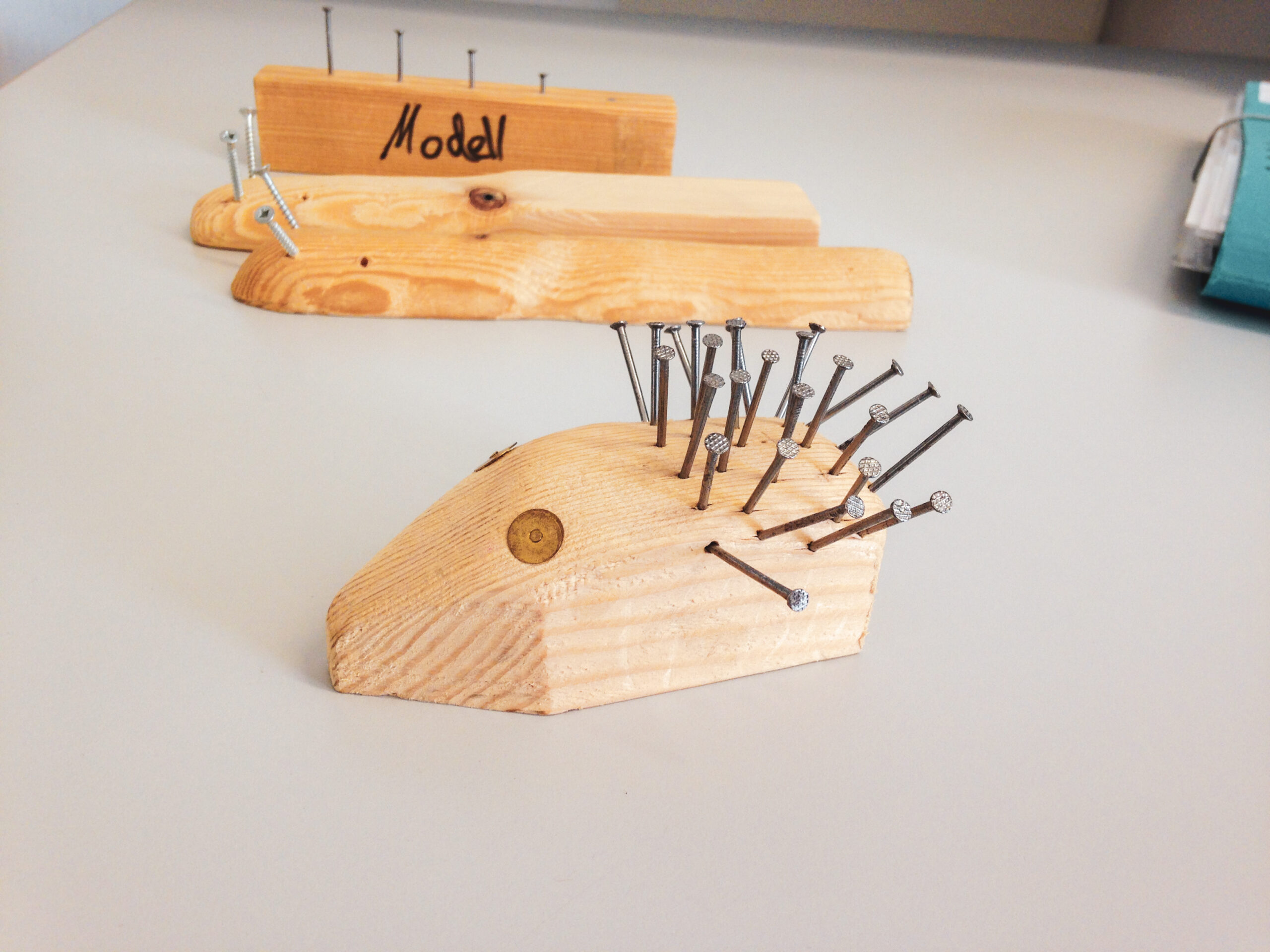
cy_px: 476
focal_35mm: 33
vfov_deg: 42.9
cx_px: 635
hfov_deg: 55.4
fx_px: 1211
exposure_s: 1/40
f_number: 2.4
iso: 50
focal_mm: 4.12
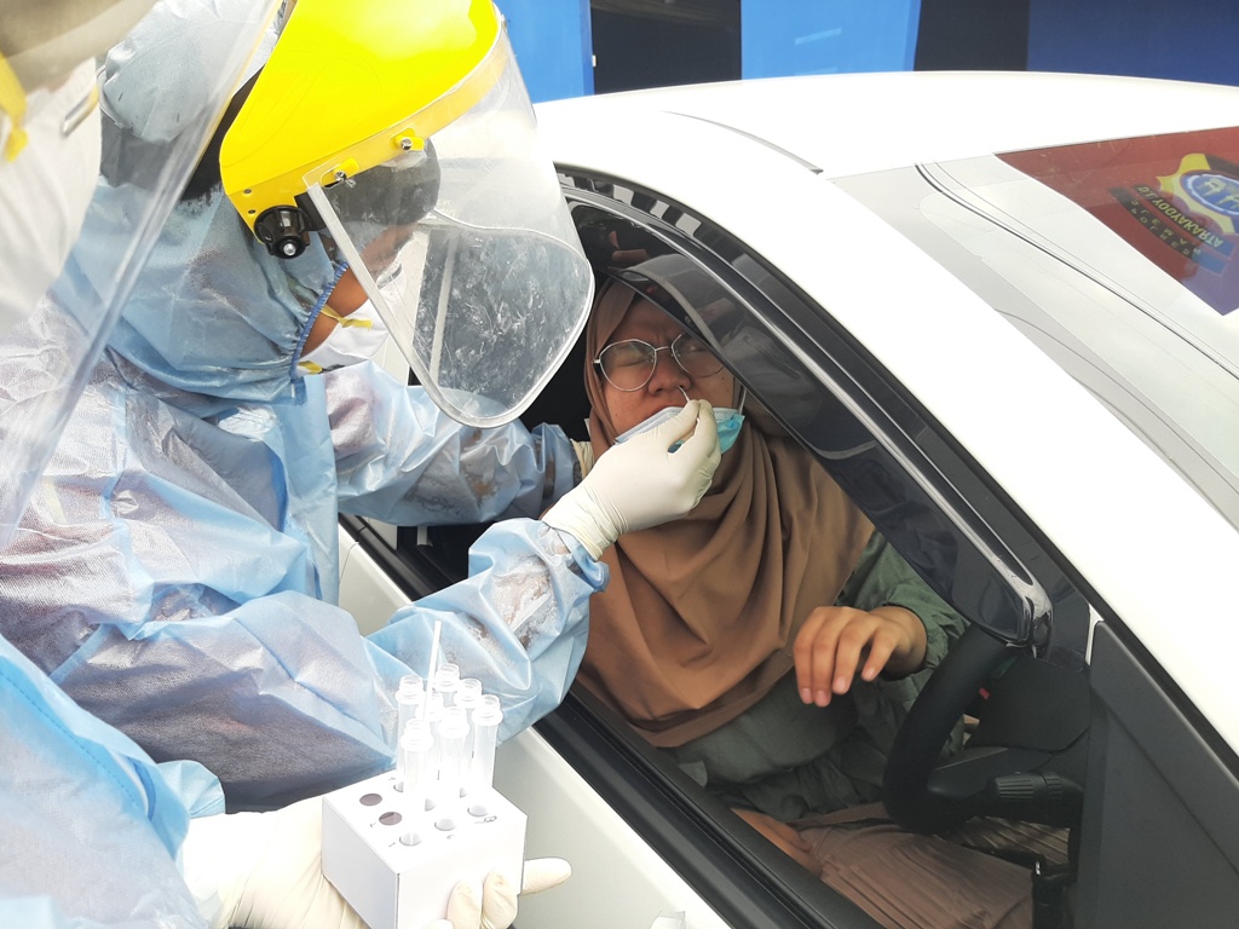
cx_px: 620
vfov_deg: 53.1
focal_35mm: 26
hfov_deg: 67.3
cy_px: 464
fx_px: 931
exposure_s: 1/365
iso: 40
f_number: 1.7
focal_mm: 3.93
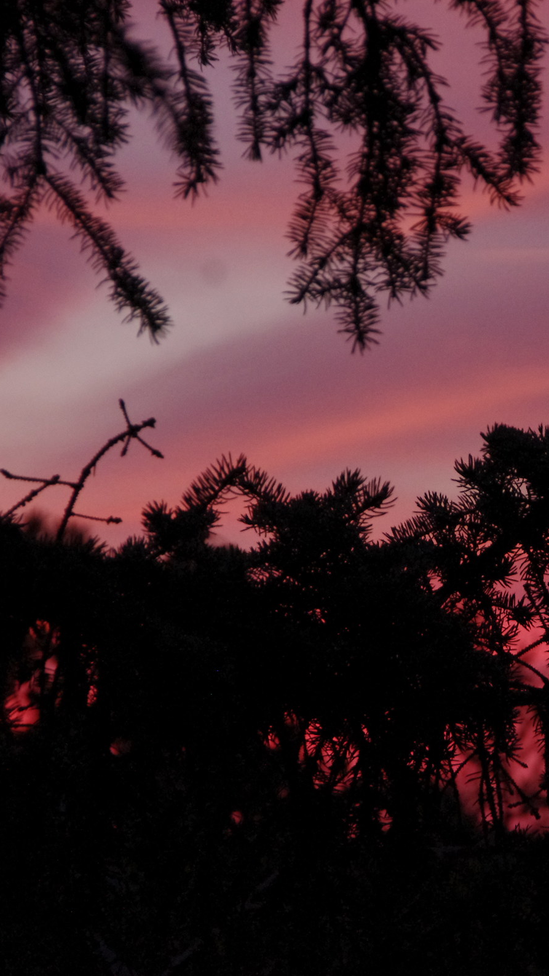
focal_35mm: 185
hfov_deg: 6.5
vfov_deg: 11.6
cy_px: 488
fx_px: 4789
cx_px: 537
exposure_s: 1/25
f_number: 5.6
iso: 1600
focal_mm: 78
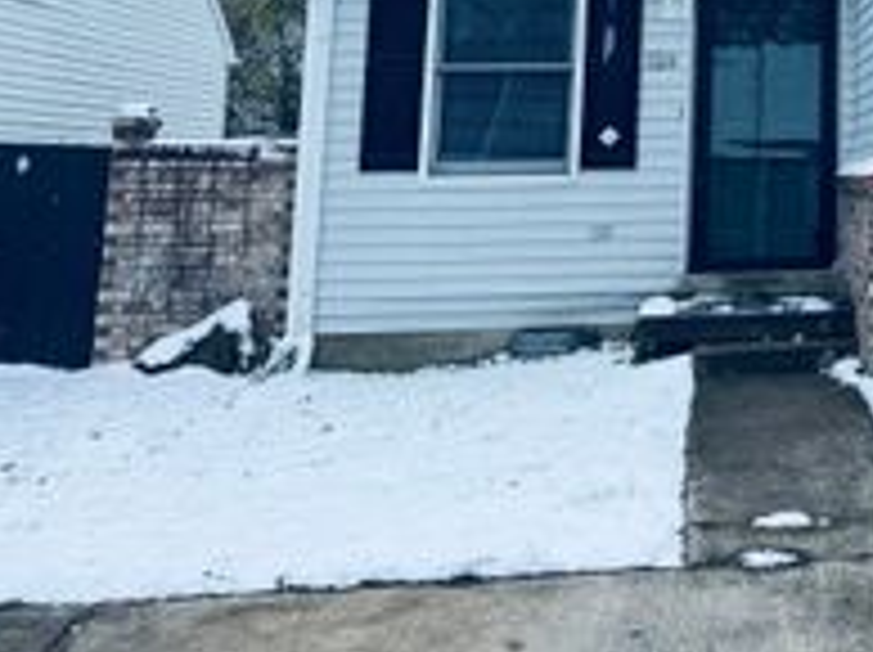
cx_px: 968
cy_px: -119
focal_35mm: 62
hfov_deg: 28.3
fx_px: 1562
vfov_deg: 21.9
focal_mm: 6.76
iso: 80
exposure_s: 1/864
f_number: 1.78
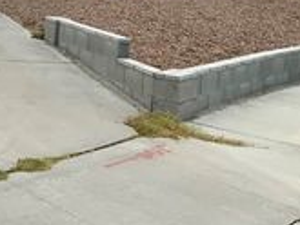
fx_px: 763
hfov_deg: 20.9
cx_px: -47
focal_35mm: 88
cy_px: 28
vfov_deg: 16.6
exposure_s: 1/855
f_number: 1.8
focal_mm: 3
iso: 16
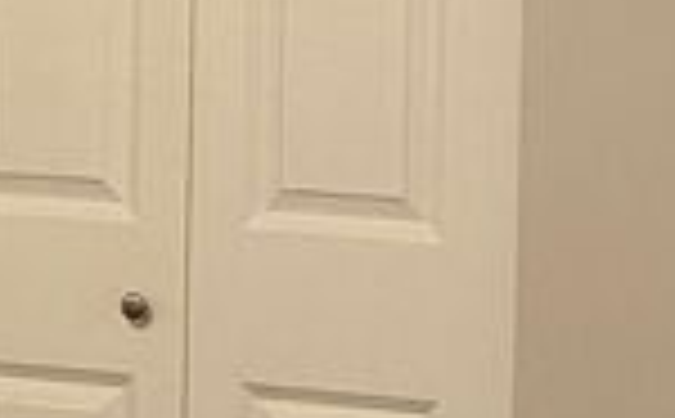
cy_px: 18
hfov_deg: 10.3
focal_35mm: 199
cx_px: -216
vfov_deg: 6.5
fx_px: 3653
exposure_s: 1/60
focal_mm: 4.25
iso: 125
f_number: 1.8
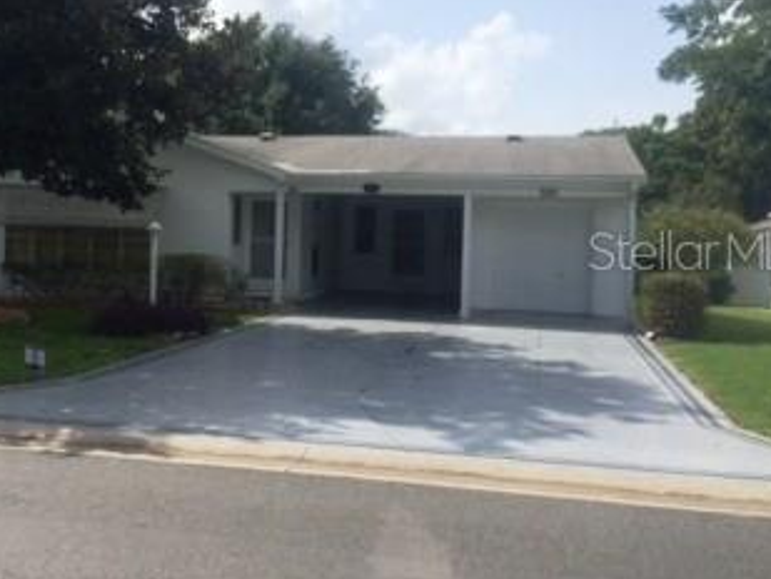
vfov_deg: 34.3
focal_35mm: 42
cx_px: 264
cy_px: 250
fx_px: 936
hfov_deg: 44.2
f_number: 2.2
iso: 32
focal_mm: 4.15
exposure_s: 1/2740
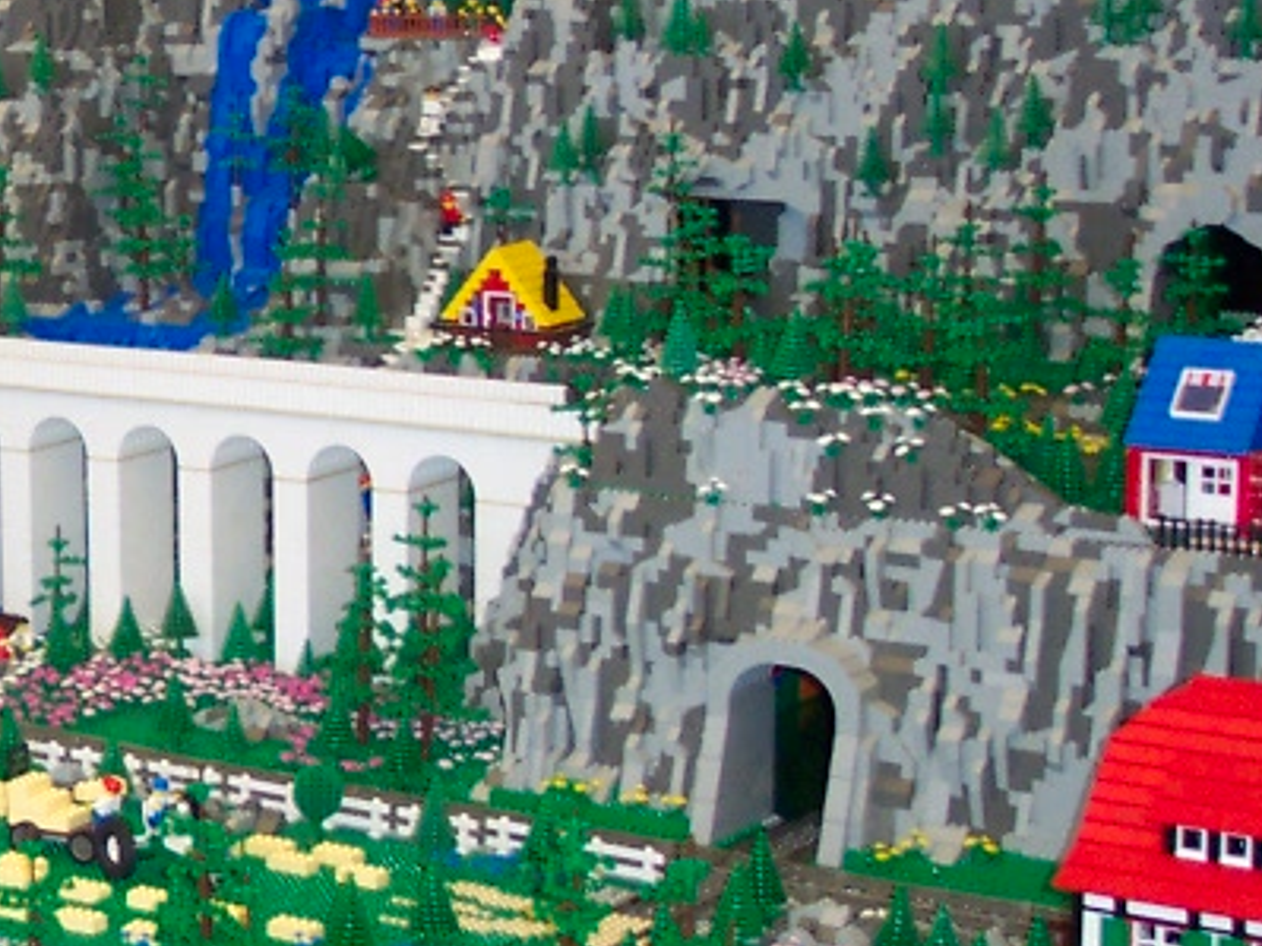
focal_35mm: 99
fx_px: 3608
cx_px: -395
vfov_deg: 14.9
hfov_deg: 18.4
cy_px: 513
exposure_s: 1/30
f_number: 2.8
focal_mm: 8
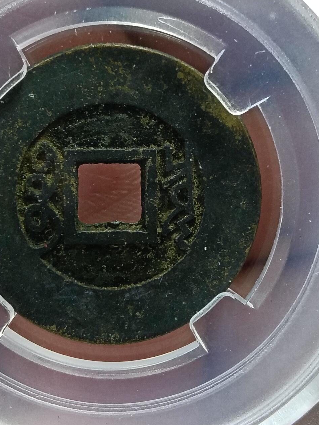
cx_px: 121
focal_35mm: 68
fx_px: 834
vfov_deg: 28.5
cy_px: 176
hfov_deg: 21.6
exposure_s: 1/33.3
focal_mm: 3.98
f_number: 1.8
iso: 640
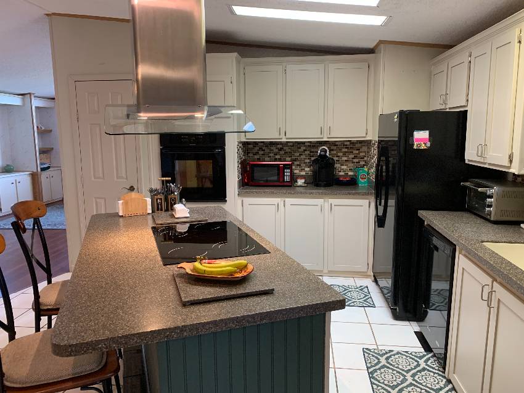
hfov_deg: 67.3
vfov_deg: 53.0
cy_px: 196
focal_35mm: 26
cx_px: 262
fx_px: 393
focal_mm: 4.25
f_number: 1.8
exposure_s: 1/60
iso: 250
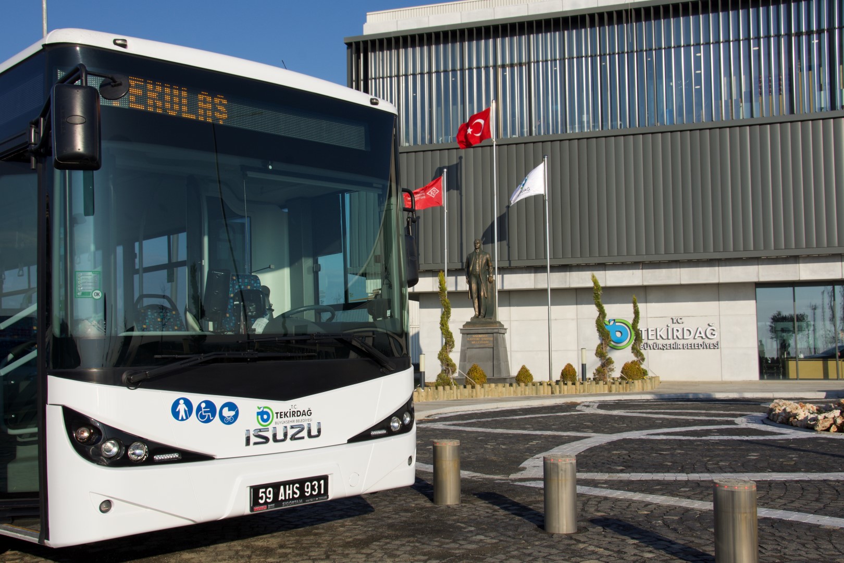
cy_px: 282
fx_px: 914
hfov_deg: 49.6
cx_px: 422
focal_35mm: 39
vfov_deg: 34.2
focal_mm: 26
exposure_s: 1/250
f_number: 9
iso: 100
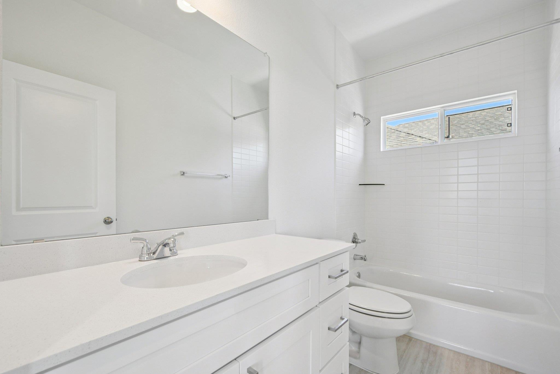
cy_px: 187
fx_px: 233
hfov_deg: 100.4
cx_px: 280
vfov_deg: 77.3
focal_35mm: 15
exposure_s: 1/80
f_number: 8
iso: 400
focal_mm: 10
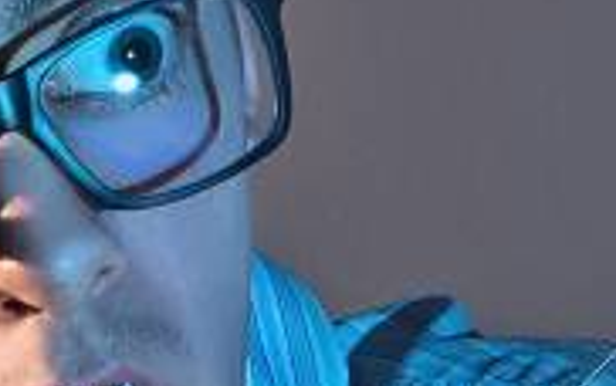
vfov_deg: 2.4
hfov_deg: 3.8
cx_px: 816
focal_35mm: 547
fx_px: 9189
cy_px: 637
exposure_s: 1/160
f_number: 7.1
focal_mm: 50
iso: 160
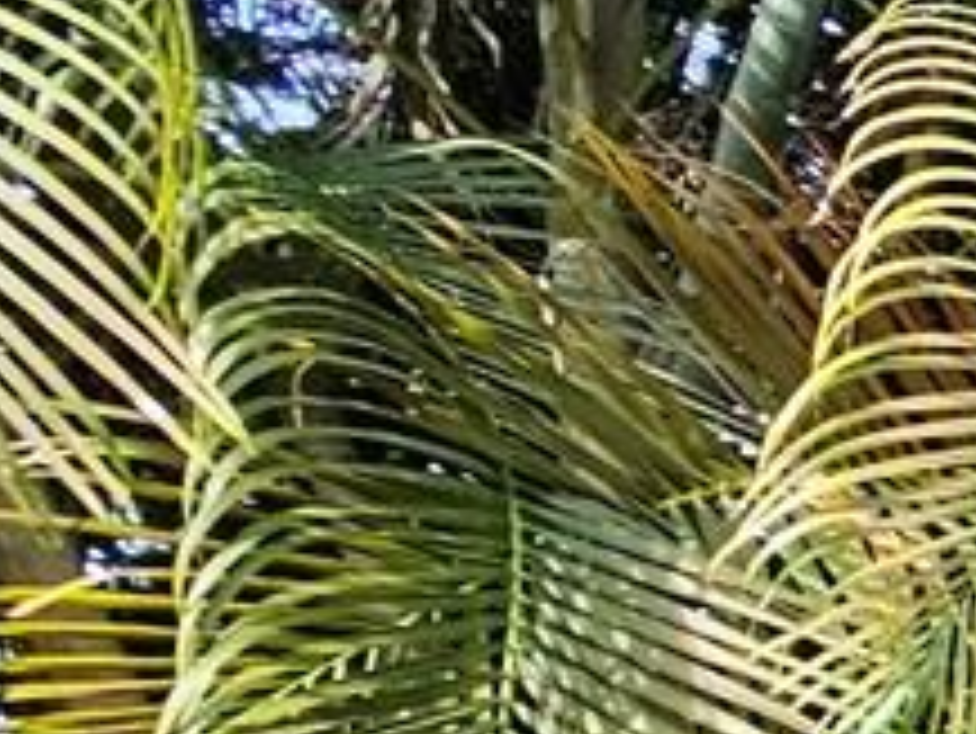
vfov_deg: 13.7
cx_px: 3553
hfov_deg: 9.1
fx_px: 2708
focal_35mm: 96
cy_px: 1328
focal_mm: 2.2
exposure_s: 1/207
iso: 100
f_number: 2.2
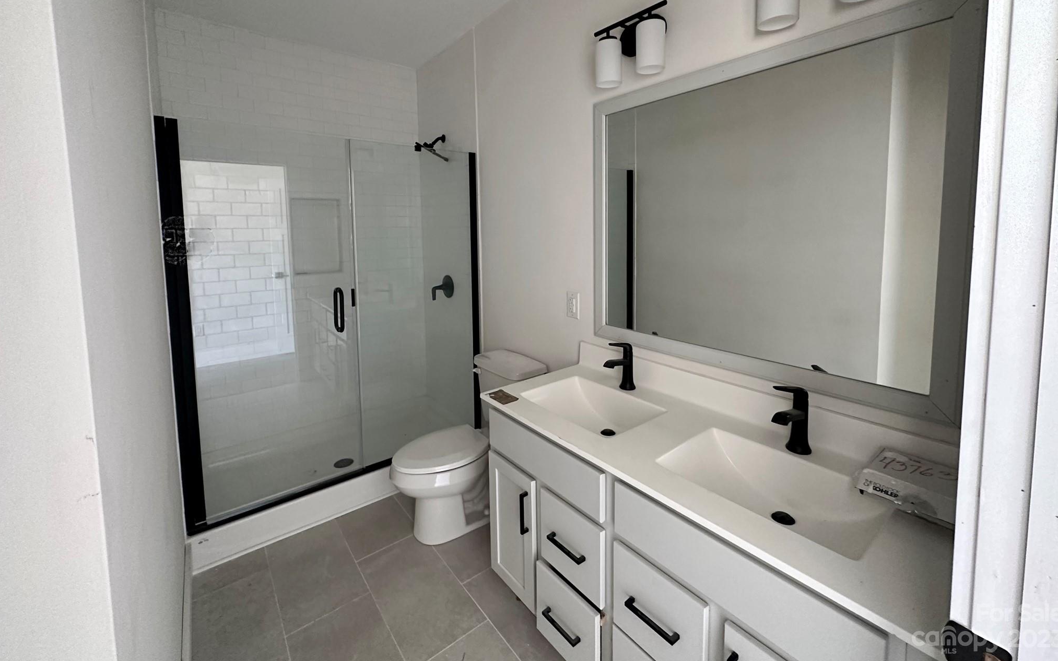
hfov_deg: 101.5
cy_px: 263
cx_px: 532
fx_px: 432
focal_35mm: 15
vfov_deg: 73.9
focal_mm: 2.22
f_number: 2.2
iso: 400
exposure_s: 1/60
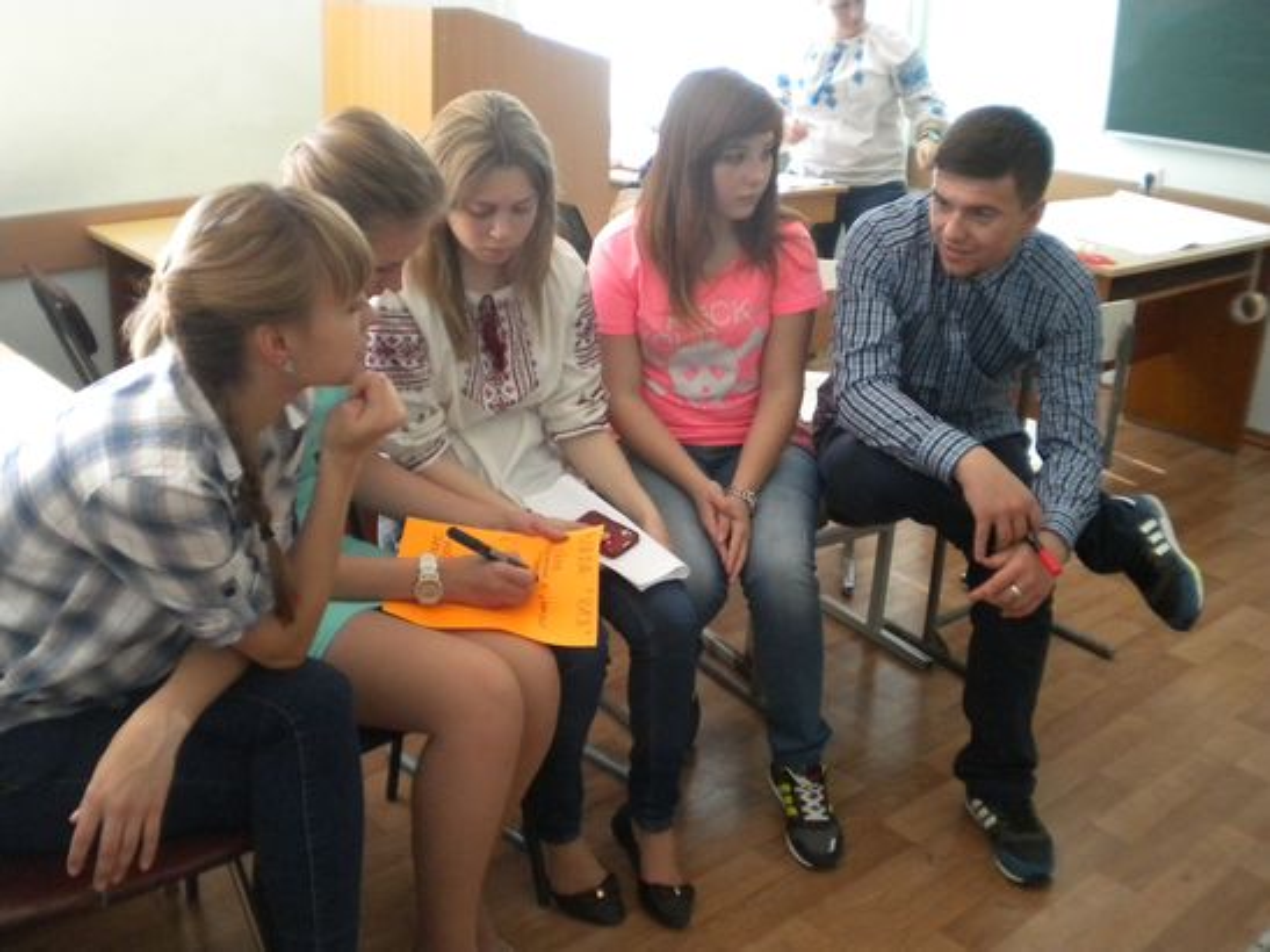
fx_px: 1284
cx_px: 635
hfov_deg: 52.6
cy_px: 476
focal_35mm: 35
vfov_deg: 40.7
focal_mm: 6.3
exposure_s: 1/133
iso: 400
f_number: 3.1
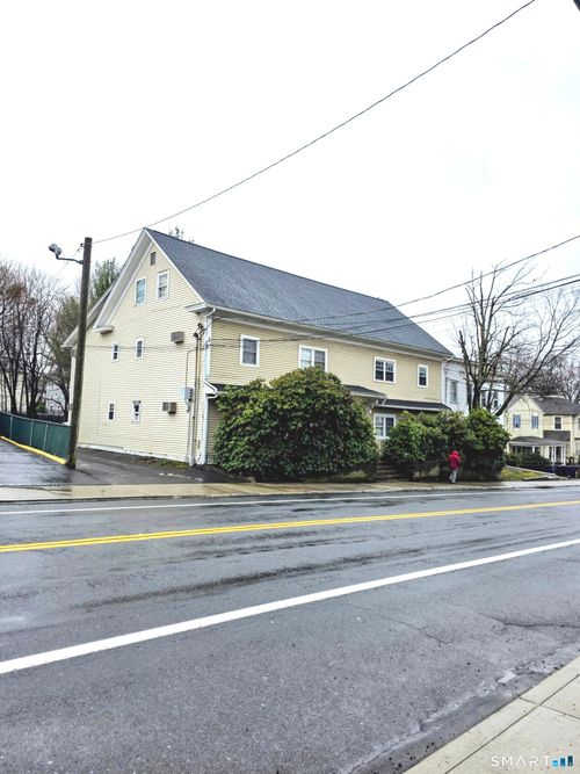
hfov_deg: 58.9
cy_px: 387
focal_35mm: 23
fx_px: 514
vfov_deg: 73.9
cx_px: 290
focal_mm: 6.3
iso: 80
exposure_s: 1/2635
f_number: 1.7
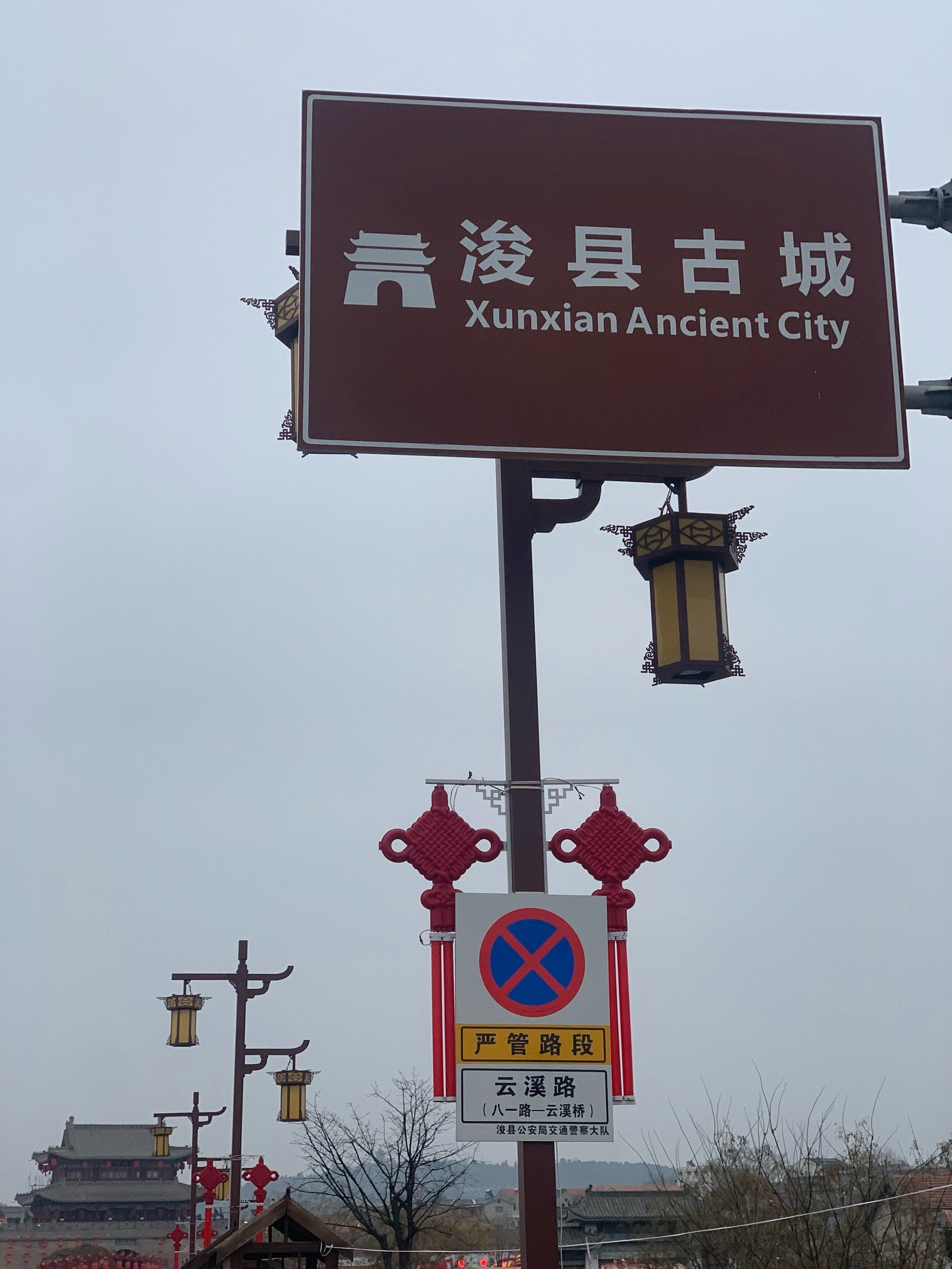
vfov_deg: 36.8
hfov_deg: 28.0
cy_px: 634
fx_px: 1906
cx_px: 476
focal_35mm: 52
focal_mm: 6
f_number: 2.4
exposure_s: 1/122
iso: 50
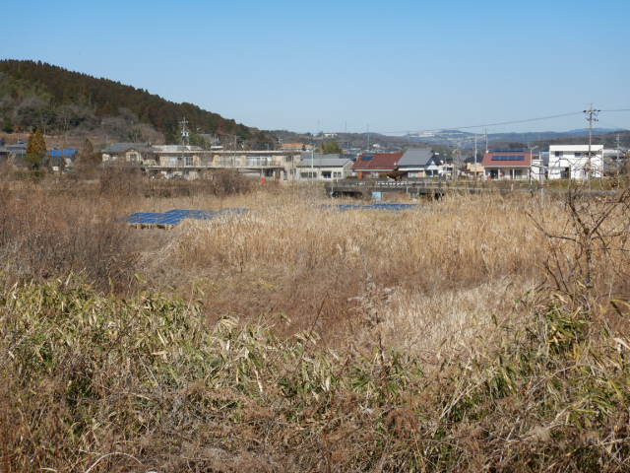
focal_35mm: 61
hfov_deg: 31.7
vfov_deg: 24.0
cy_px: 236
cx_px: 315
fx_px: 1110
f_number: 4.4
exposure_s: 1/1000
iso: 125
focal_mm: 11
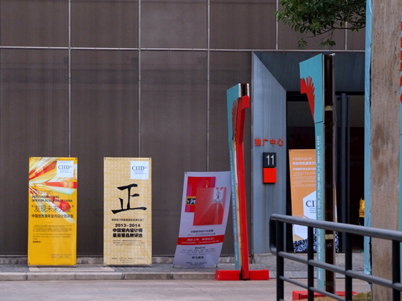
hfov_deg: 26.1
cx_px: 111
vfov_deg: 19.9
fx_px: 859
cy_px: 161
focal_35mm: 74
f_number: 8
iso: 400
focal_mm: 32
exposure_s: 1/250
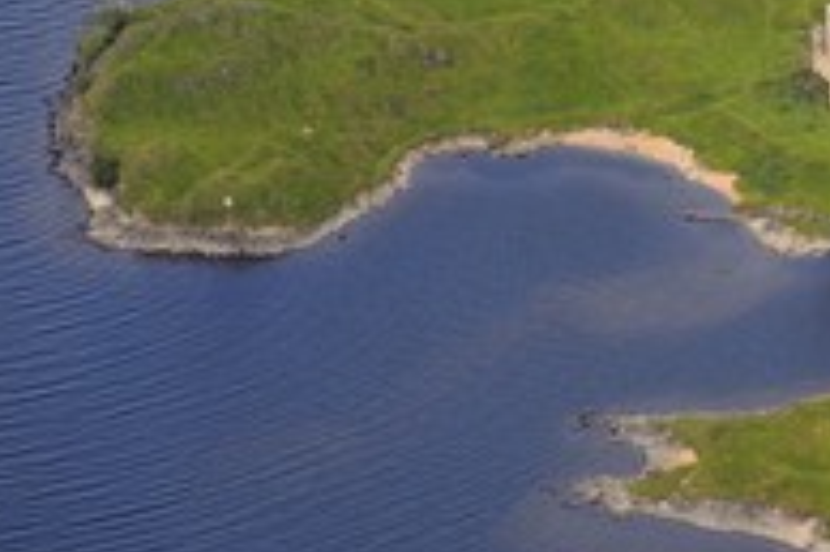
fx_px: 9974
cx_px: 841
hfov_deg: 4.8
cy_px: 145
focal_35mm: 433
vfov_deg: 3.2
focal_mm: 200
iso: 400
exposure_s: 1/800
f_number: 5
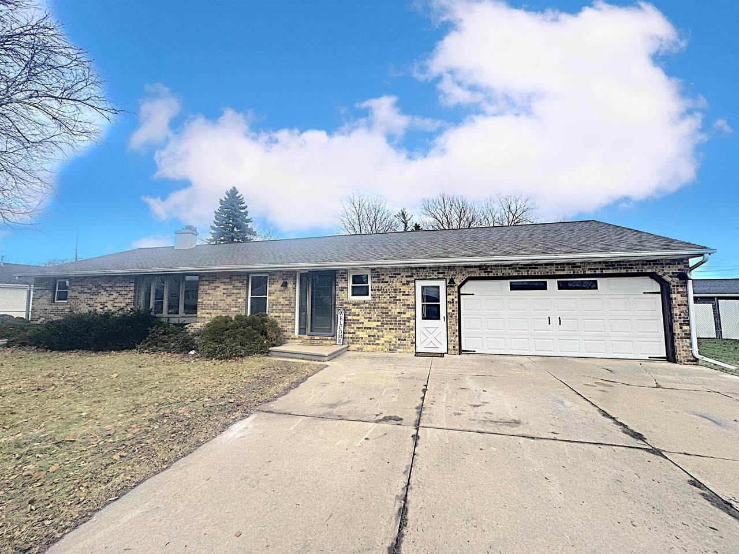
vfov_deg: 85.7
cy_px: 277
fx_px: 299
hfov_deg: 102.1
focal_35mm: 14
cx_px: 370
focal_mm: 2.22
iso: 50
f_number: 2.2
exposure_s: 1/652
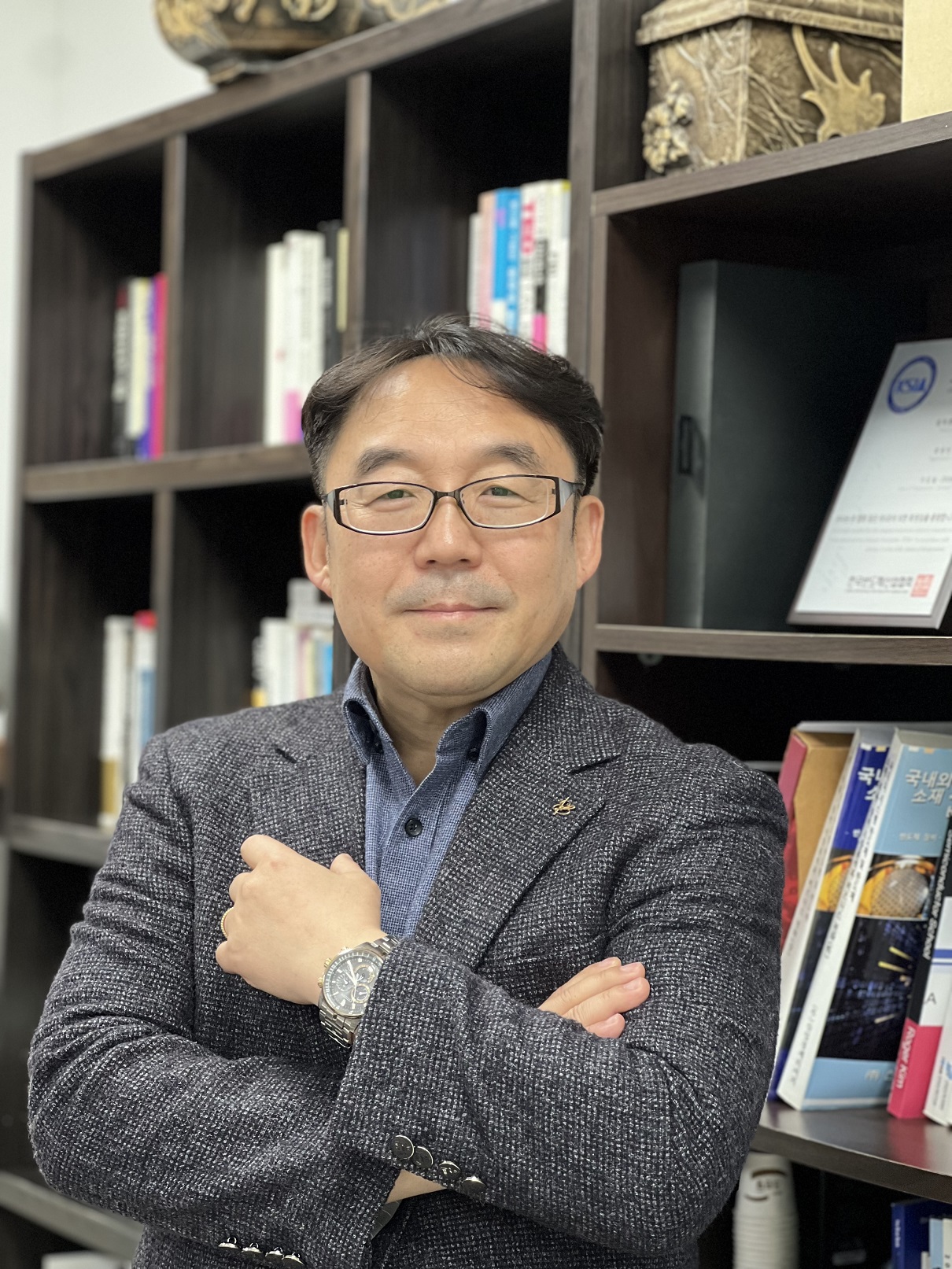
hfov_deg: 19.1
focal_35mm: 77
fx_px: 2823
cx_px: 476
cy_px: 634
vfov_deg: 25.3
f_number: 2.8
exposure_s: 1/40
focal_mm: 9
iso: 160
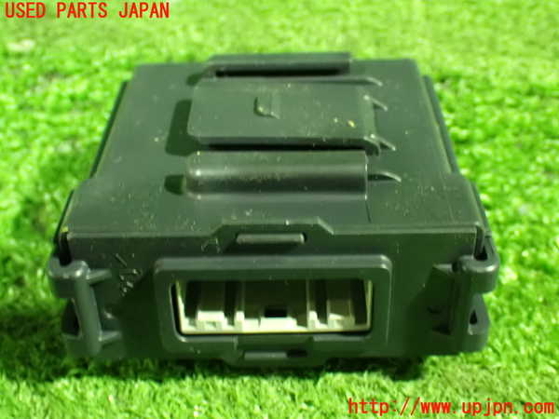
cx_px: 280
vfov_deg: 29.1
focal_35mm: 50
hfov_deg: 38.2
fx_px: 807
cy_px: 210
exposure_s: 1/10
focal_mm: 9.01
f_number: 3.2
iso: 1600
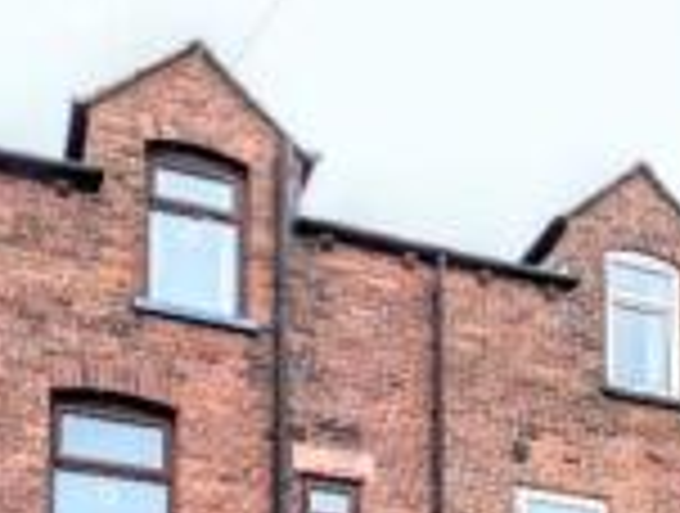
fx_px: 906
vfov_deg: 22.2
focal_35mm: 46
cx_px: 252
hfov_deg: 40.8
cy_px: 875
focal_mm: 2.02
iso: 55
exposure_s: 1/402
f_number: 1.7
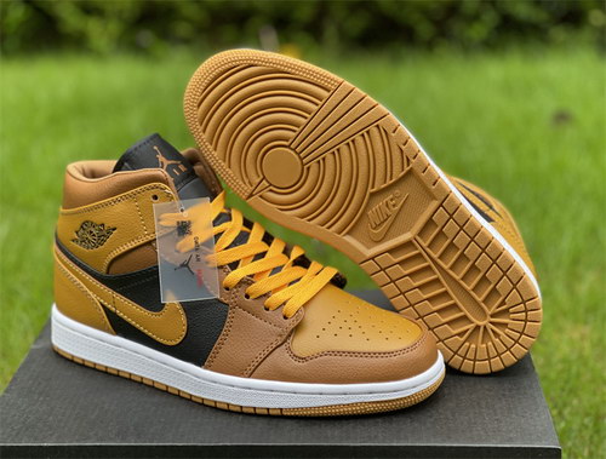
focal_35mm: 64
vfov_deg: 23.1
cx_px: 303
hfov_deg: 30.2
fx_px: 1125
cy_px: 230
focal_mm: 7.5
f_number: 2.2
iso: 125
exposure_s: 1/121
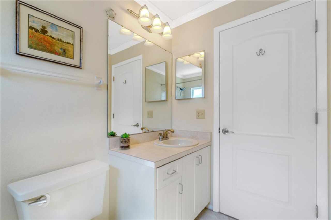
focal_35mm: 15
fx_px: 138
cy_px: 110
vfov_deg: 77.3
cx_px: 166
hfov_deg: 100.4
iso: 320
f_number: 7.1
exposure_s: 1/200
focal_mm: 10
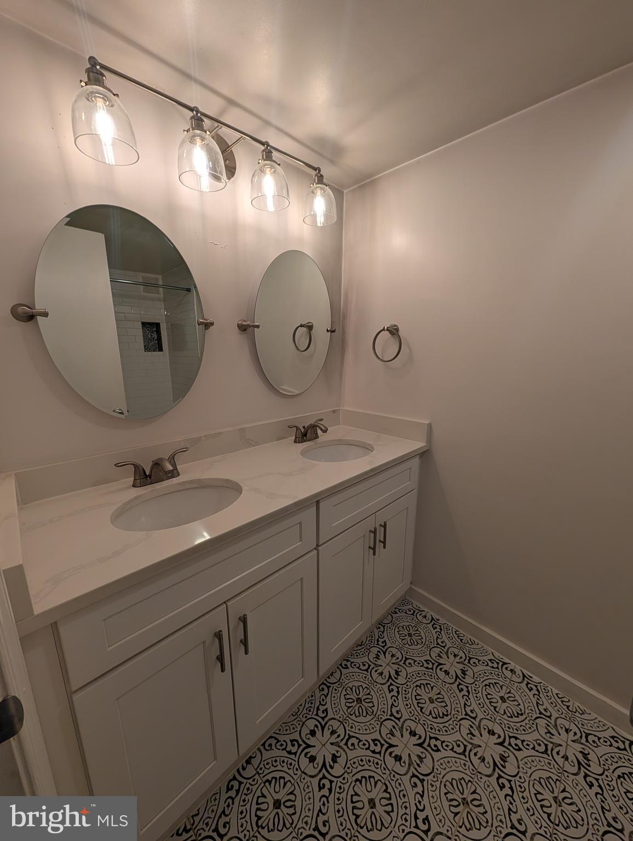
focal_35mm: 12
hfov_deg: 94.6
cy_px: 420
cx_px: 316
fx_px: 292
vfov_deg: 110.5
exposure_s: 1/303
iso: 54
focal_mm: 2.02
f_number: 1.7
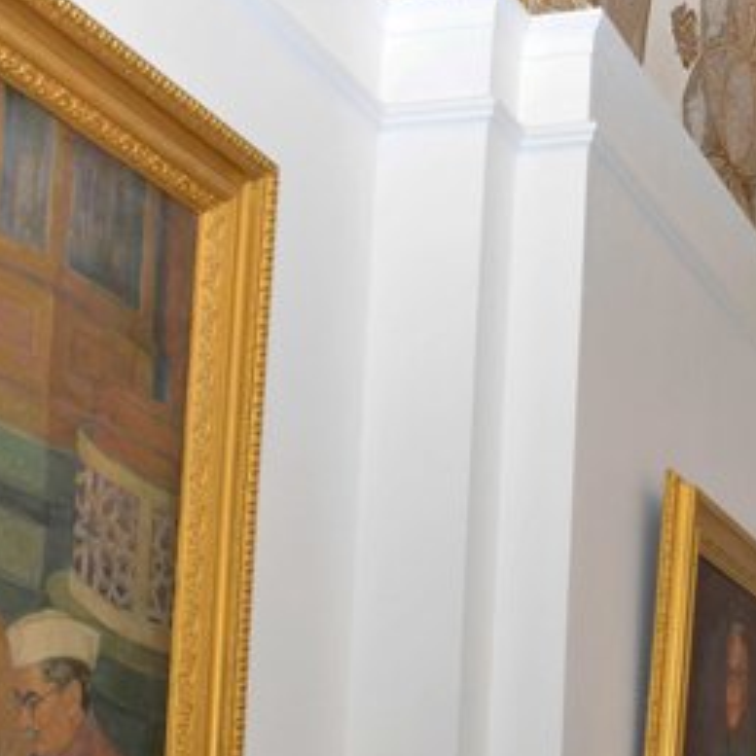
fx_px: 1557
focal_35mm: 63
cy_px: 762
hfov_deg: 27.0
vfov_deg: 25.9
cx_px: 540
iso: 1250
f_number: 5.6
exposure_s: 1/100
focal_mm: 24
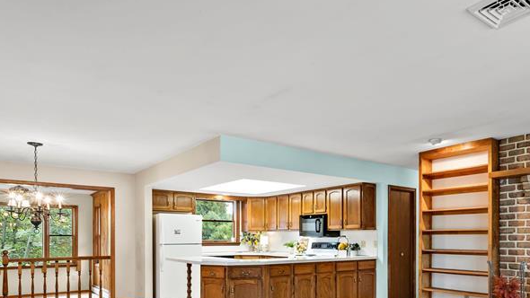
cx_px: 357
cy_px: 241
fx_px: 379
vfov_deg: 41.0
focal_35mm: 27
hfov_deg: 67.8
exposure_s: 1/3
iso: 320
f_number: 9
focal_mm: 14
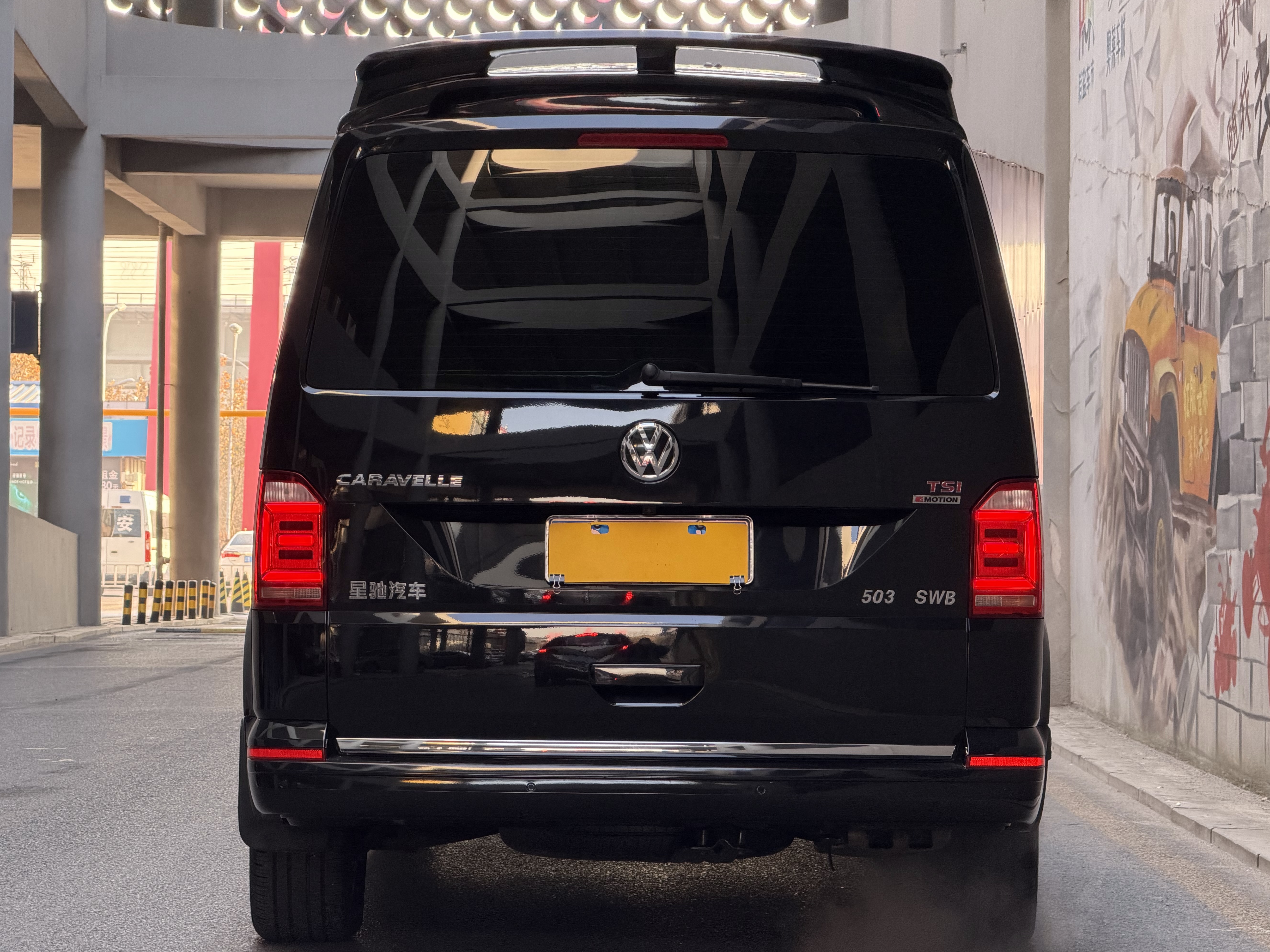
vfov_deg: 13.7
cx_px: 654
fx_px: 3962
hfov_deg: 18.2
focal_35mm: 108
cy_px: 493
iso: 400
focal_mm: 16.89
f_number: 2.8
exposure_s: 1/113
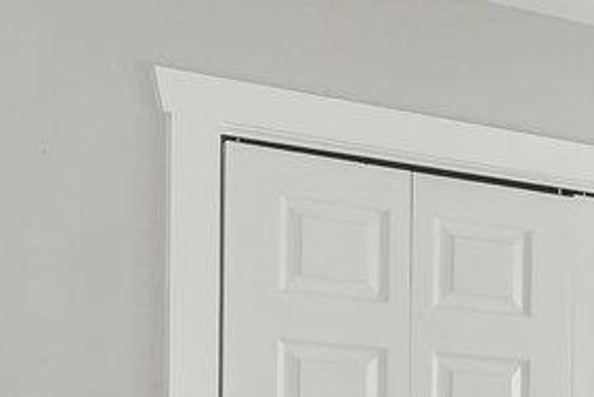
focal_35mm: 94
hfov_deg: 16.7
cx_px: 1161
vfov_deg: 13.9
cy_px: 544
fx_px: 1552
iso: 640
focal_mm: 13
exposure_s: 1/50
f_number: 9
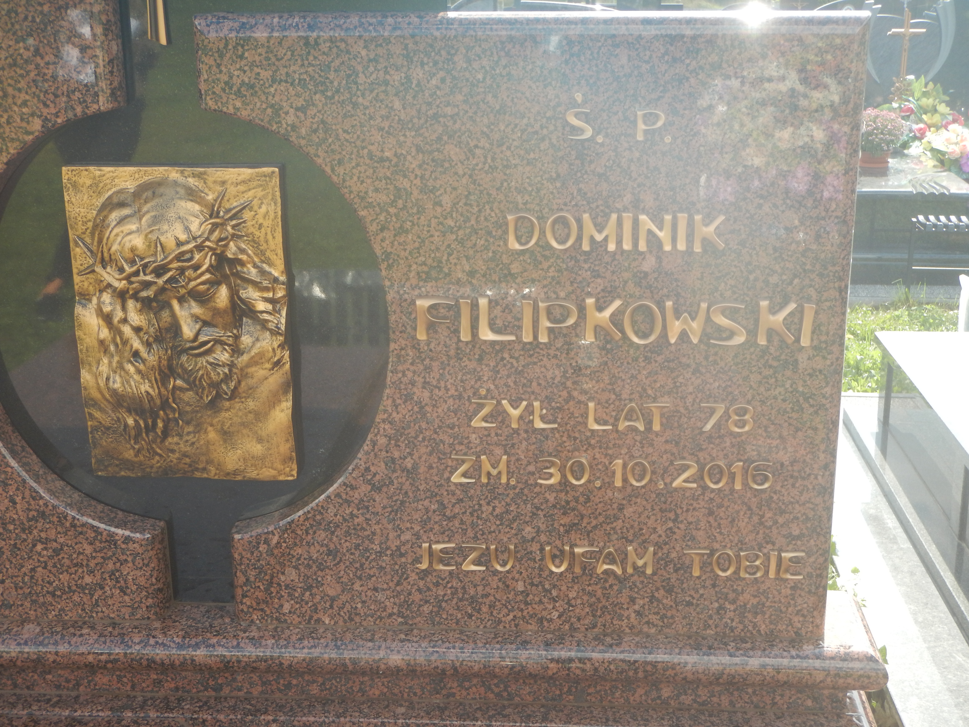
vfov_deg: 30.3
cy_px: 364
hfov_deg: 39.7
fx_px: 1344
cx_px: 484
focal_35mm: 48
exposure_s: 1/200
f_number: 4.3
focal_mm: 8.5
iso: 125
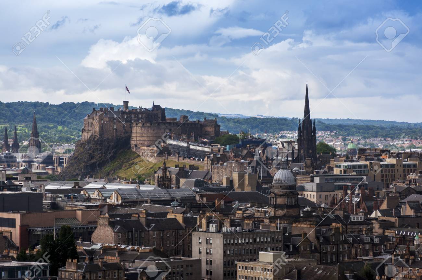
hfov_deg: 13.1
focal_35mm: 158
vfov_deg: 8.7
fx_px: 1844
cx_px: 211
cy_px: 140
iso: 200
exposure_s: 1/500
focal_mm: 105
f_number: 5.6
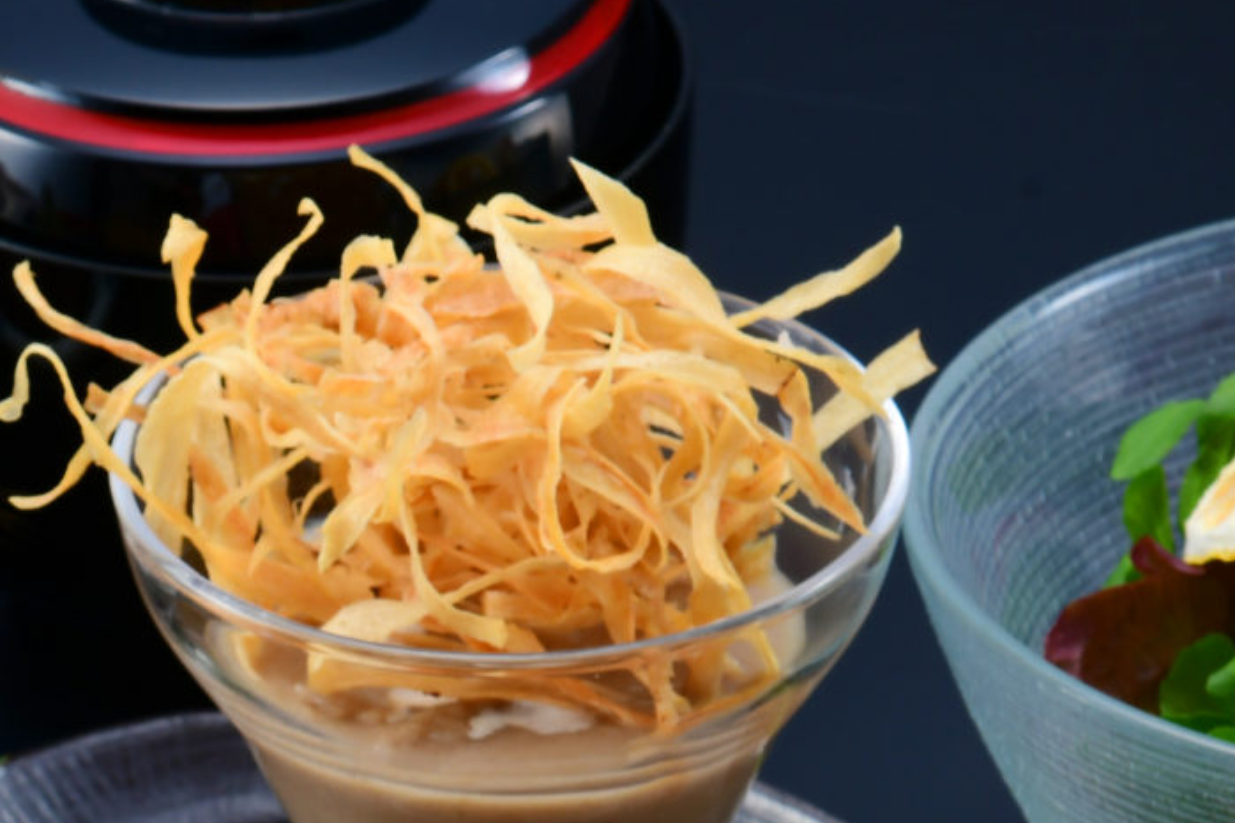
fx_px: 13824
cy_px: 1325
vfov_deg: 3.4
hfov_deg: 5.1
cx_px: -71
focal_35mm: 403
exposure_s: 1/125
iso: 160
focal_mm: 110
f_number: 16
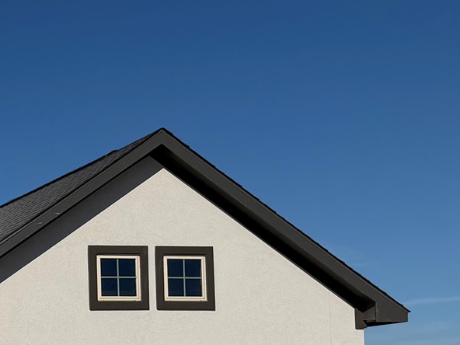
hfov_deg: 19.8
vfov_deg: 17.2
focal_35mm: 83
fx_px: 1103
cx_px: -266
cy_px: 382
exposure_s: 1/11905
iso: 80
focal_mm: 6.76
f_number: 1.78
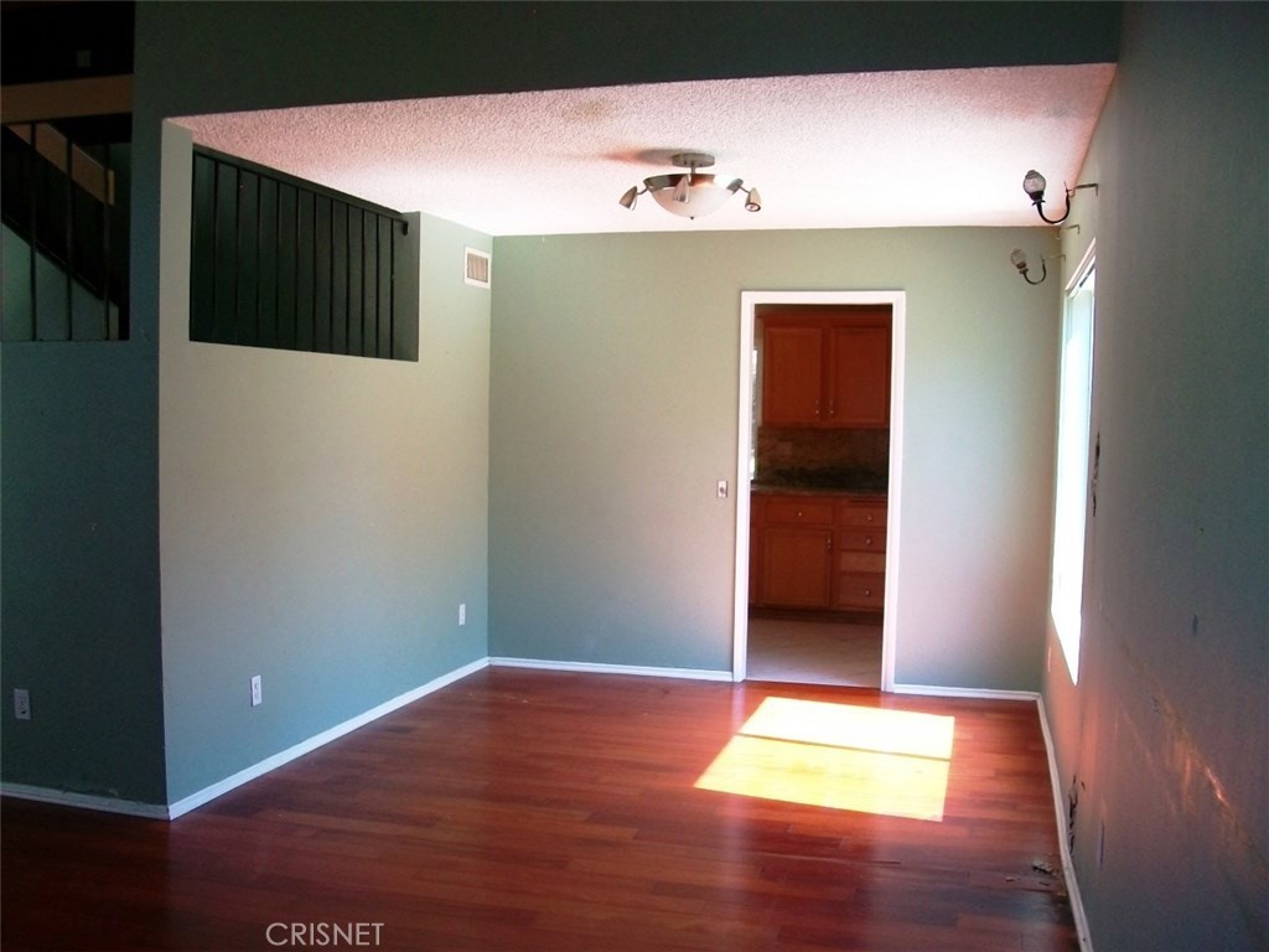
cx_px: 634
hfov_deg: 54.0
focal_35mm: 34
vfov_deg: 41.8
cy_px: 476
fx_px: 1246
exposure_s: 1/50
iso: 80
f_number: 2.8
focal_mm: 5.7
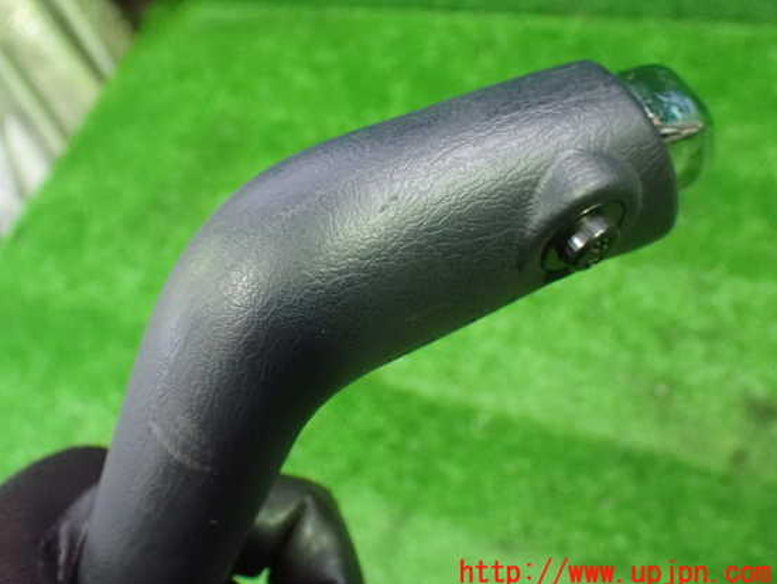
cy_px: 273
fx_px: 1078
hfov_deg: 39.6
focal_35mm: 48
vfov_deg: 30.3
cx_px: 355
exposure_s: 1/40
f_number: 2.9
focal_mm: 7.84
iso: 1600
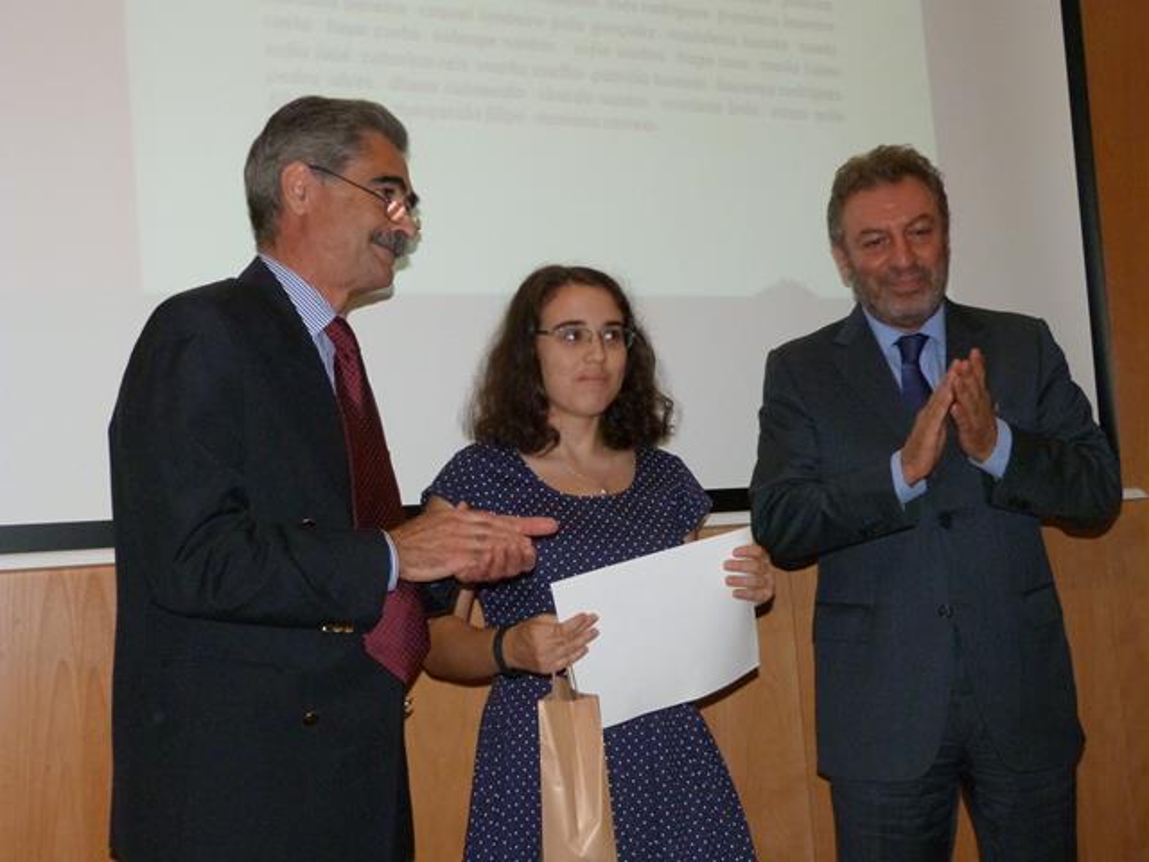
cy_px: 431
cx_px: 574
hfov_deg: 40.4
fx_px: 1560
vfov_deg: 30.9
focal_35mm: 47
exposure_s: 1/250
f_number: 3.2
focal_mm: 8.5
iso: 400
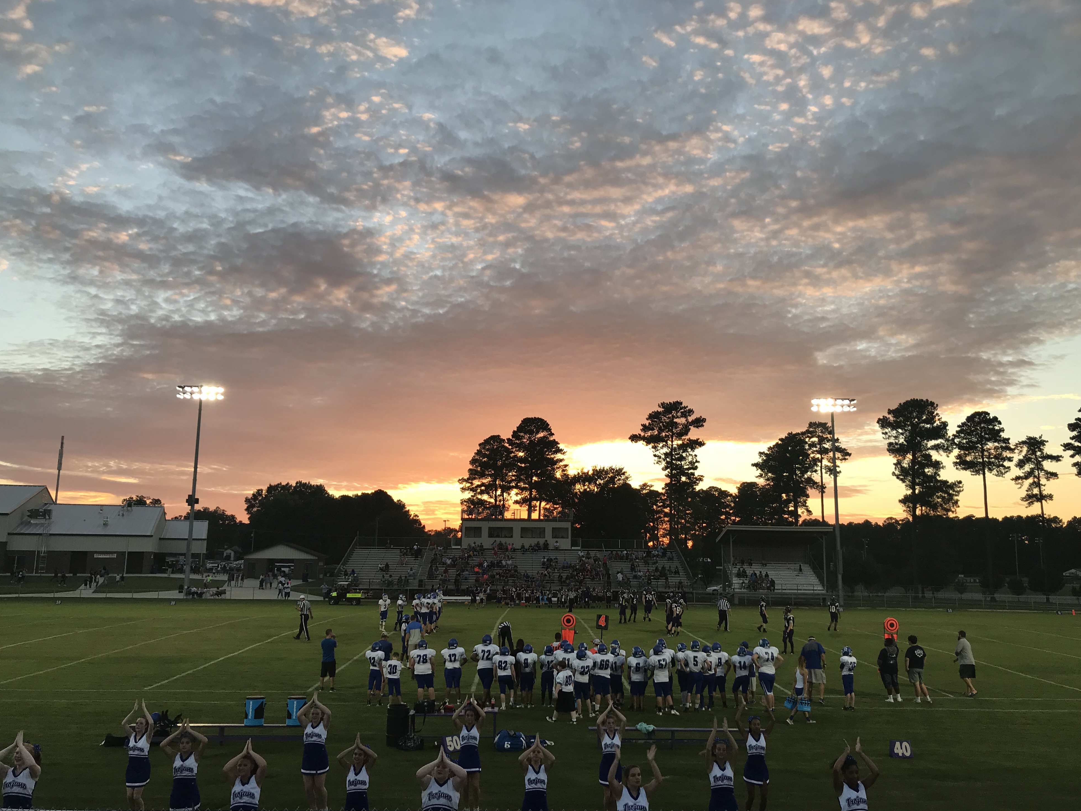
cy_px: 411
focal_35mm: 29
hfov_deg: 61.6
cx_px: 558
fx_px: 906
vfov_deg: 48.2
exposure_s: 1/179
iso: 20
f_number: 1.8
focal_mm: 3.99
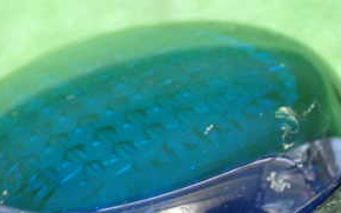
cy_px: 227
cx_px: 252
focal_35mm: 136
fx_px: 1263
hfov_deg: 15.3
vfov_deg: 9.5
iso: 800
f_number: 3.6
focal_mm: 11.09
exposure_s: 1/20
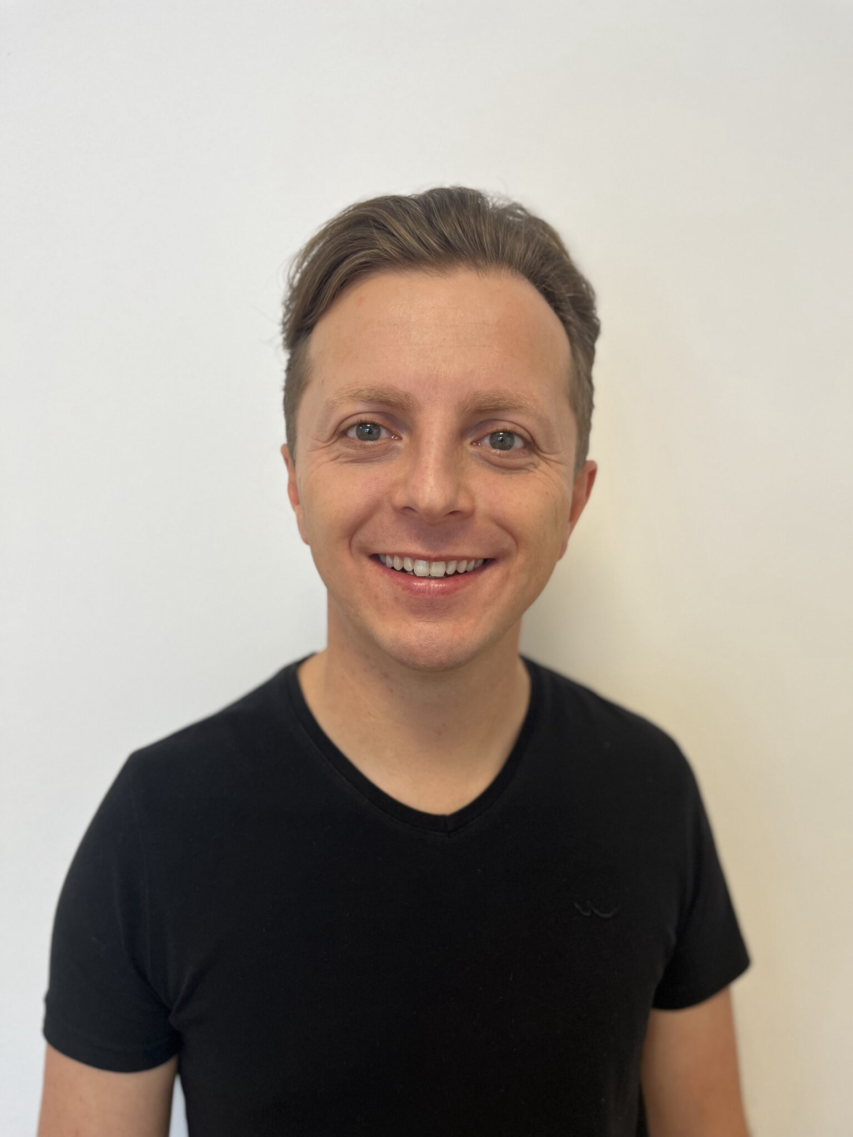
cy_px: 568
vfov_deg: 67.3
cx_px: 426
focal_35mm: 26
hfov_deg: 53.1
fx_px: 854
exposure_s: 1/50
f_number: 1.6
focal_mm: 5.1
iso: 100
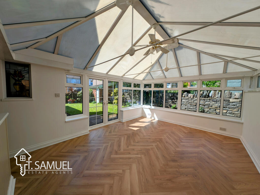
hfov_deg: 110.5
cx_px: 130
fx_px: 90
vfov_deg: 94.6
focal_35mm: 12
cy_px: 98
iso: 37
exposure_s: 1/1028
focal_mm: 2.23
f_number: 1.95
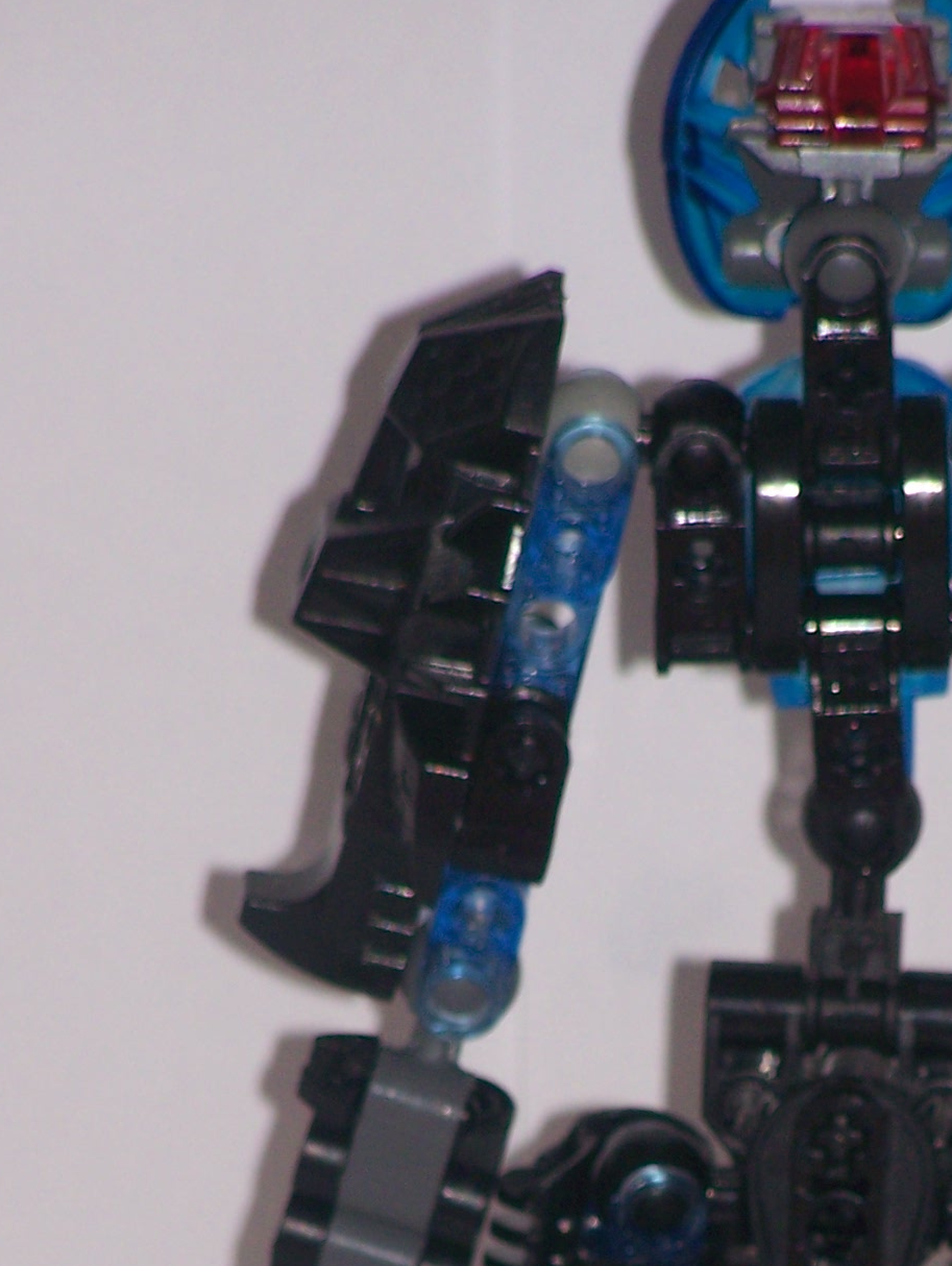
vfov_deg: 3.6
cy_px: 1372
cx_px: 797
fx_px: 20316
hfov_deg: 2.7
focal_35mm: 555
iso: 80
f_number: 3.3
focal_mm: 39.5
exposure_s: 1/200
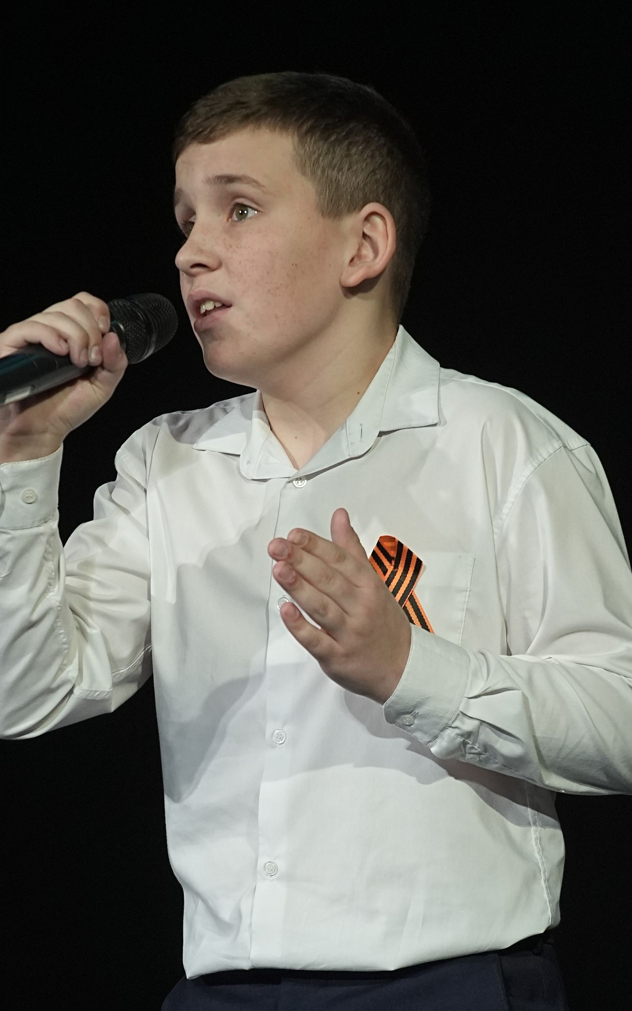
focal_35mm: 393
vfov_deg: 5.3
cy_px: 610
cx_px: 274
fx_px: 10828
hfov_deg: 3.3
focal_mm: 184
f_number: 4
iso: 2000
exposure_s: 1/400
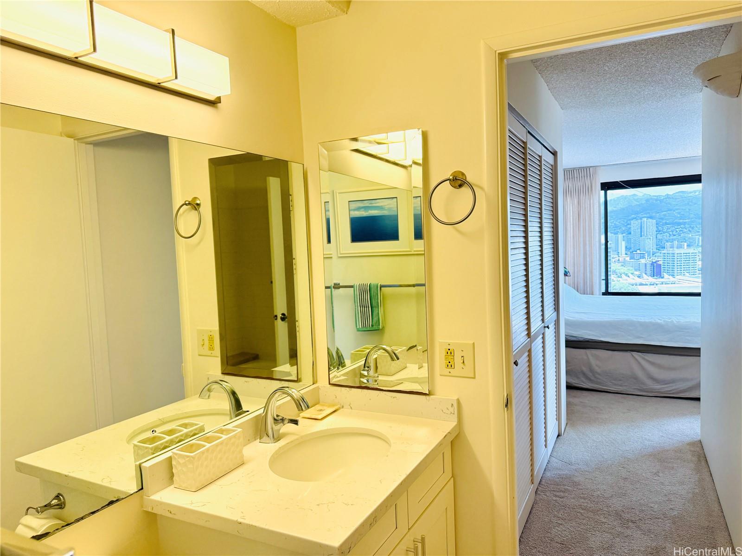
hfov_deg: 71.6
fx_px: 514
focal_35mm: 24
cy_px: 278
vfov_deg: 56.8
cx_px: 371
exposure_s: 1/240
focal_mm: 6.76
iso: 125
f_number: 1.78
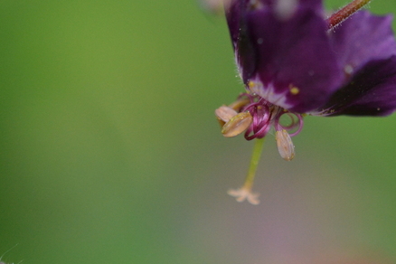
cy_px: 110
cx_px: 278
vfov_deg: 5.9
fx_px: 2562
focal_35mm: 233
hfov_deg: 8.8
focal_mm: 85
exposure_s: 1/400
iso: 1600
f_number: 4.5
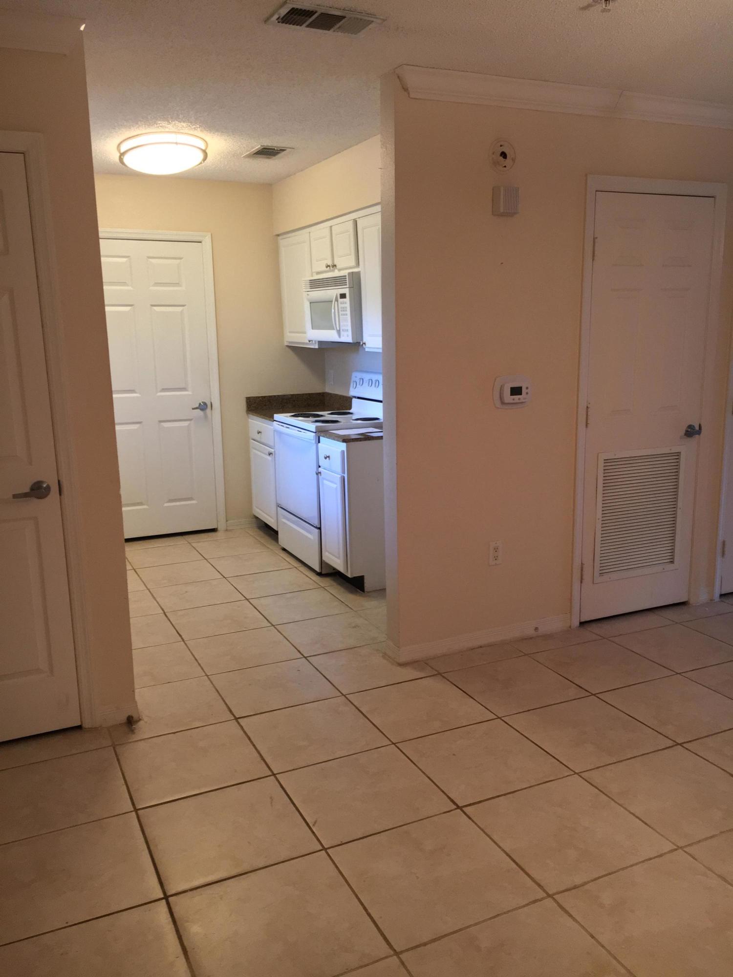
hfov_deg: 48.2
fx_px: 819
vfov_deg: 61.7
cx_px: 366
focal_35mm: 29
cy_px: 488
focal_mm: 4.15
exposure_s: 1/30
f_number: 2.2
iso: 80
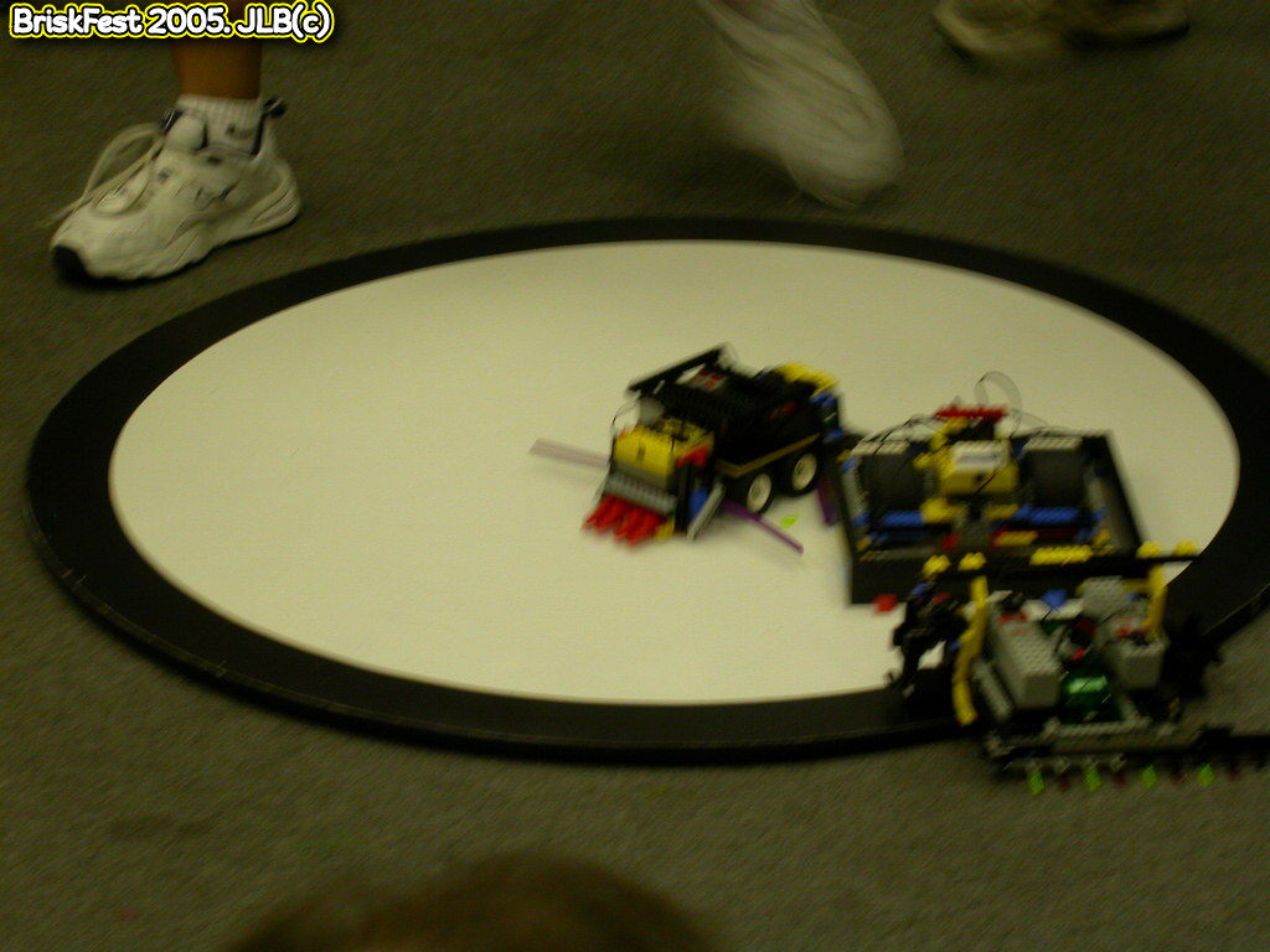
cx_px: 635
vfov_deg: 10.0
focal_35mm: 149
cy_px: 476
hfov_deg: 13.3
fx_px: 5467
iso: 100
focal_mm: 30.8
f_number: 5
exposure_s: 1/10.4
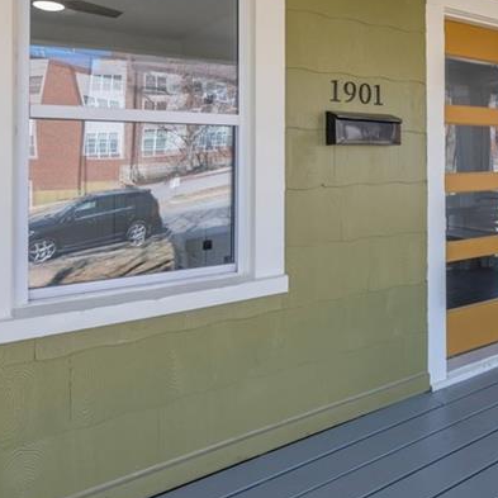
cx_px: 369
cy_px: 151
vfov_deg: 51.2
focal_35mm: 31
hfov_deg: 50.5
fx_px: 505
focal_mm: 14
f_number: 9
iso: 400
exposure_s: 1/160
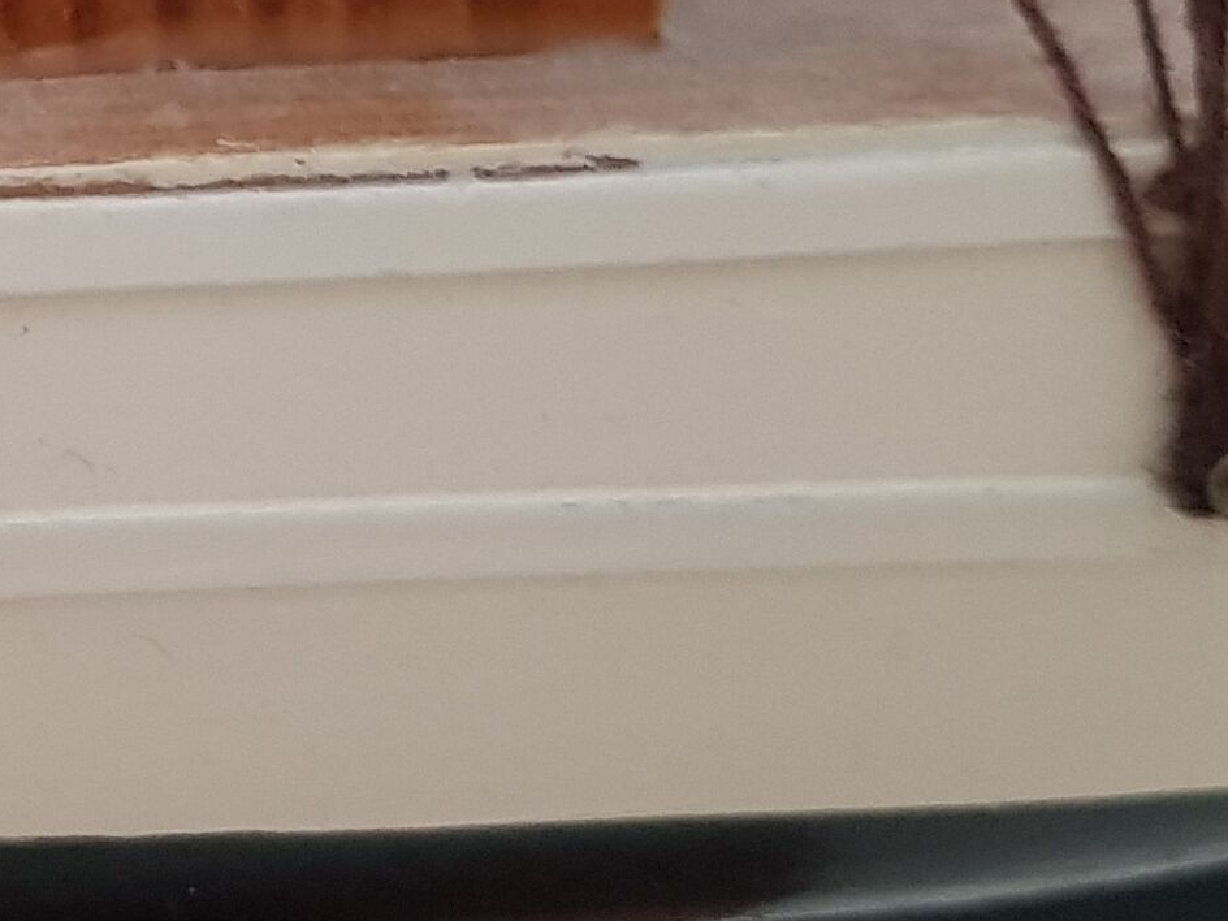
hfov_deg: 16.3
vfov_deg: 13.3
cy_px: 350
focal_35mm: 111
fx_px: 3938
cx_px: -581
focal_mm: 4.2
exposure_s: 1/12
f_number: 1.7
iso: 200
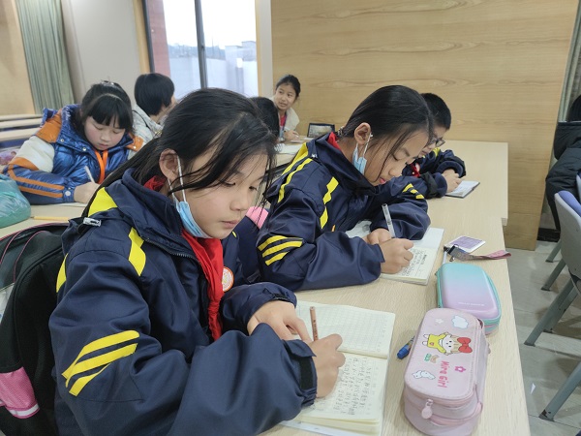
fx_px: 403
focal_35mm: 24
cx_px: 290
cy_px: 218
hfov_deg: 71.6
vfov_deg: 56.8
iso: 403
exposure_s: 1/50
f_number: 1.69
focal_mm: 6.72
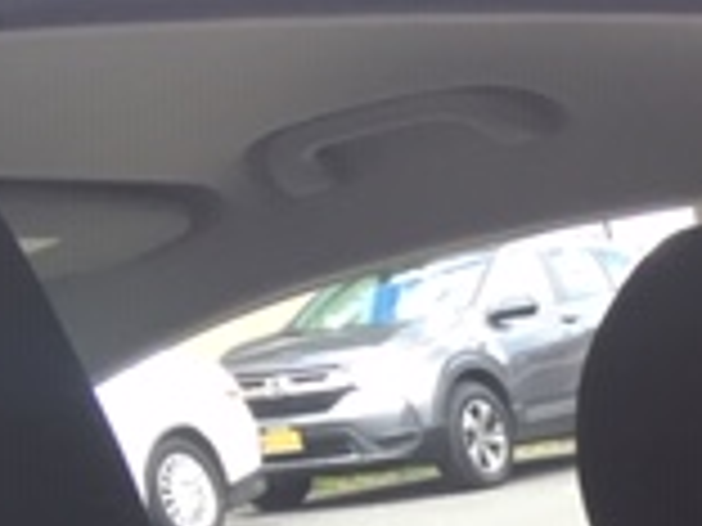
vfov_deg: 11.4
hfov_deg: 14.4
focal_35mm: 119
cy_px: 1003
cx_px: 1300
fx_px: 2413
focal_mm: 4.15
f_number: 2.2
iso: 40
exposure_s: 1/120
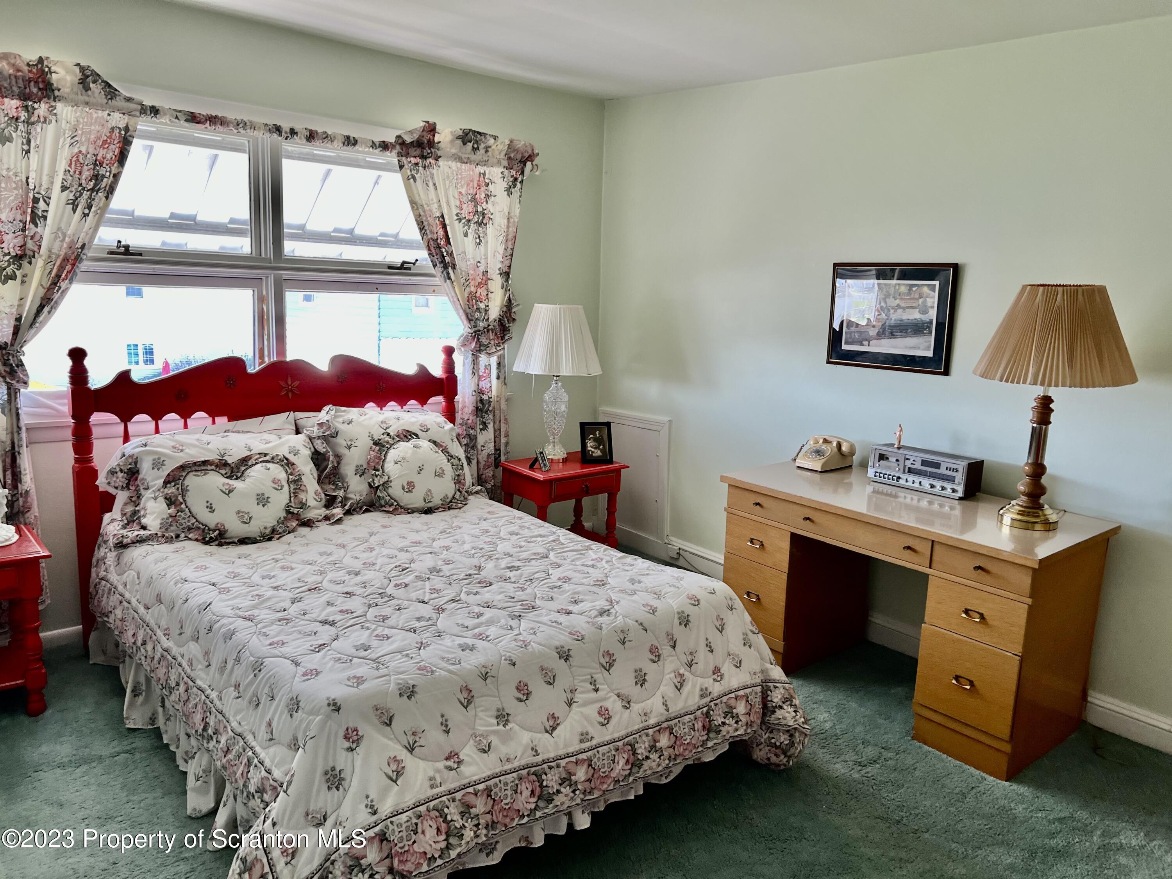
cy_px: 440
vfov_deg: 53.1
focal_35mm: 26
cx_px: 586
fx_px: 880
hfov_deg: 67.3
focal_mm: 5.7
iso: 80
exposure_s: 1/121
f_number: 1.5
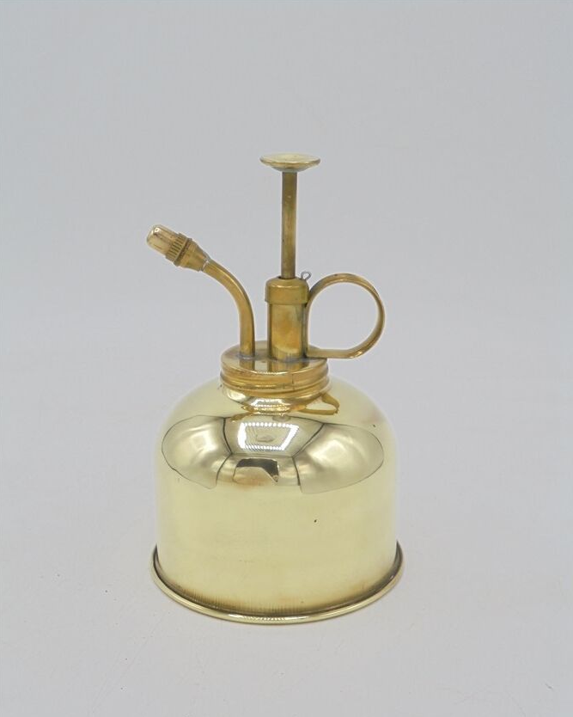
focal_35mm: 59
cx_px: 286
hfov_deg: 25.8
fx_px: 1251
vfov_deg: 31.9
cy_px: 384
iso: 100
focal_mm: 10.1
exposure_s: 1/200
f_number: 5.2
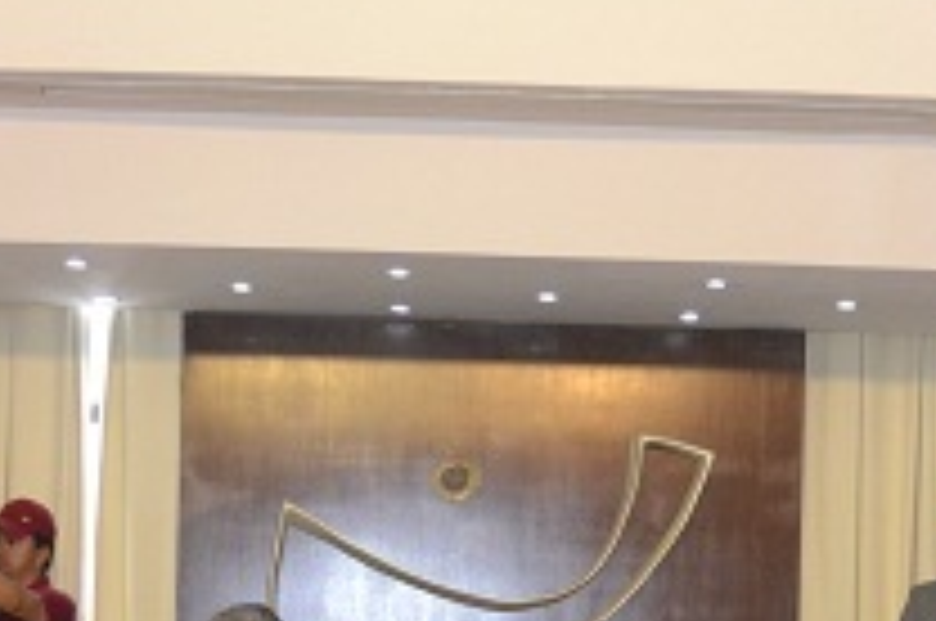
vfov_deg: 12.8
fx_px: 2700
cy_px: 765
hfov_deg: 19.6
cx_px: 626
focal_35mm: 104
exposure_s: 1/60
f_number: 4
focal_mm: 24
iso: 2000
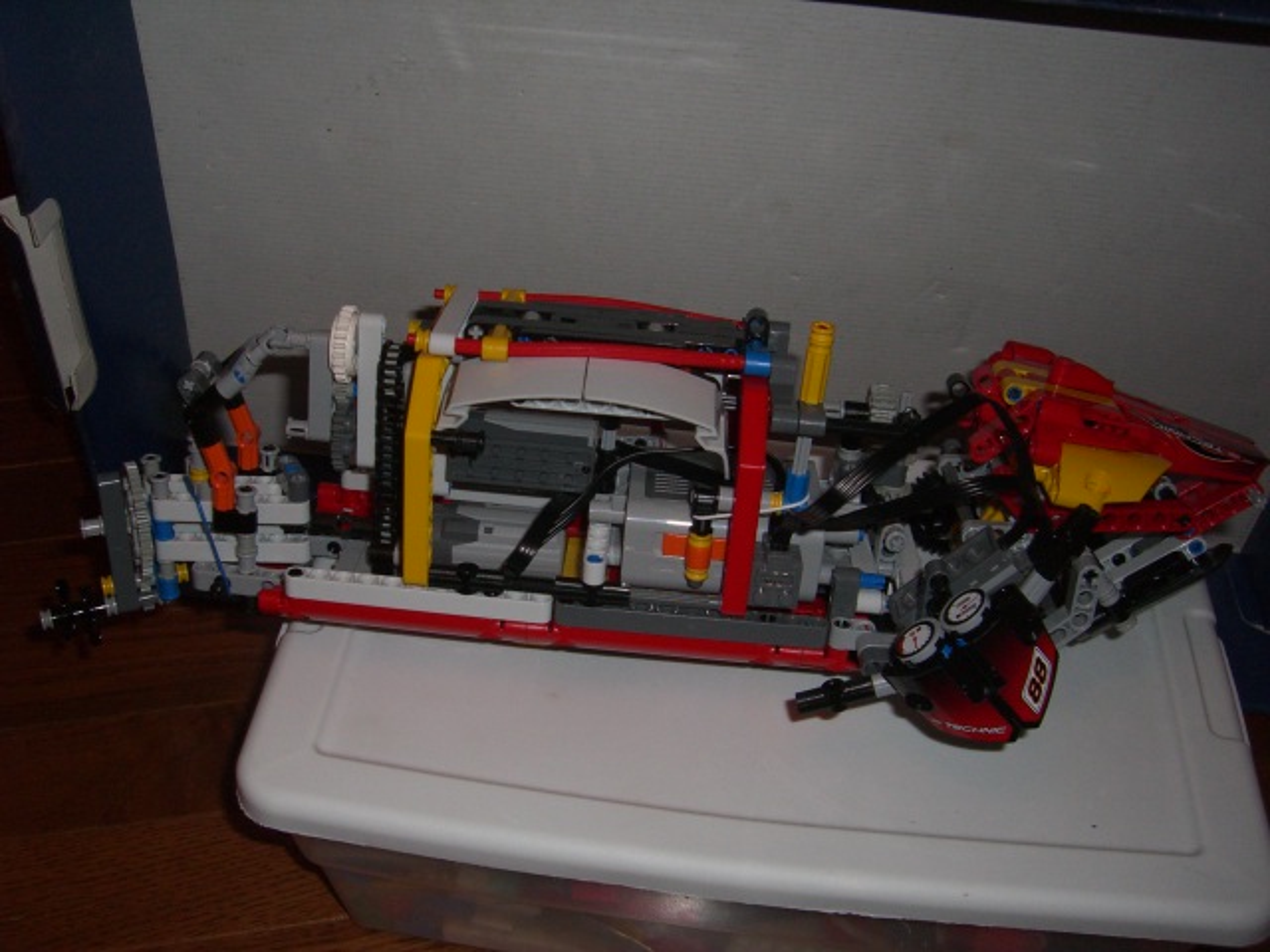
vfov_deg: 37.7
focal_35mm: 38
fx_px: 1394
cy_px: 476
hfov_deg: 49.0
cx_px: 635
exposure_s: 1/60
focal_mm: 6.2
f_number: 2.7
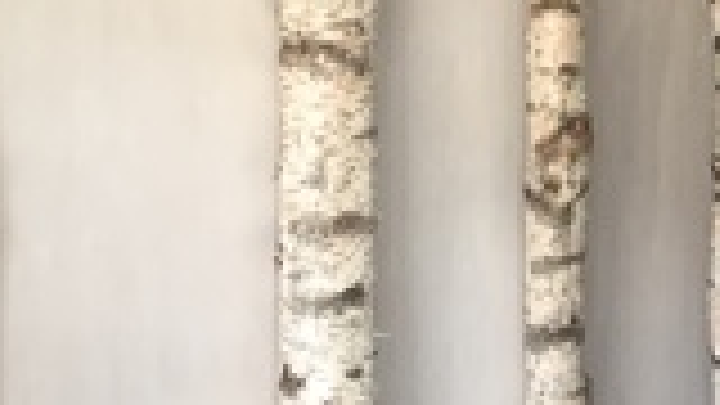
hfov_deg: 25.9
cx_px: 657
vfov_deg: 15.3
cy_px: 189
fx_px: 1508
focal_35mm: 79
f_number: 2.2
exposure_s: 1/33
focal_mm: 4.15
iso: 32
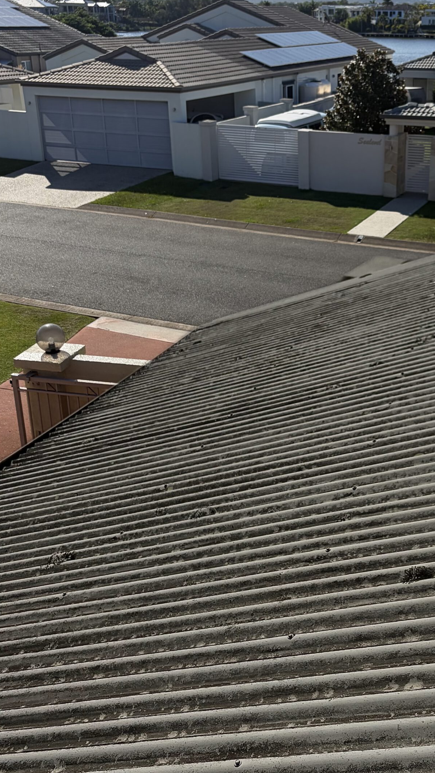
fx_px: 697
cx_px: 344
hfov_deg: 33.7
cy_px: 402
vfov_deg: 58.0
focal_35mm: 34
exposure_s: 1/3448
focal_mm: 5.96
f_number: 1.6
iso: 50
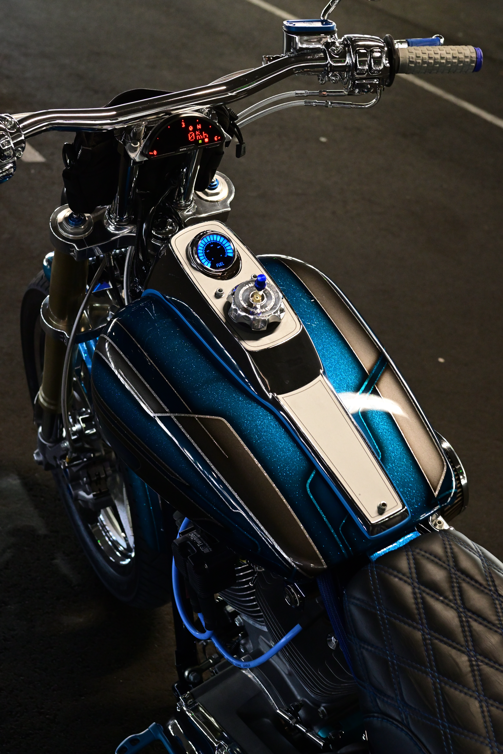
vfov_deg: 33.4
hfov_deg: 22.6
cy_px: 377
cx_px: 252
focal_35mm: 60
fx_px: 1257
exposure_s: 1/125
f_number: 5
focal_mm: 40
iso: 2500
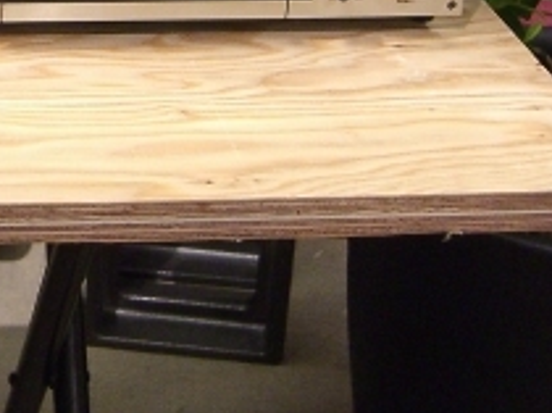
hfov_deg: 16.2
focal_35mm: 116
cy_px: -174
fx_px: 1848
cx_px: -131
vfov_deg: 12.2
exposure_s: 1/30
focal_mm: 7.9
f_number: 2.8
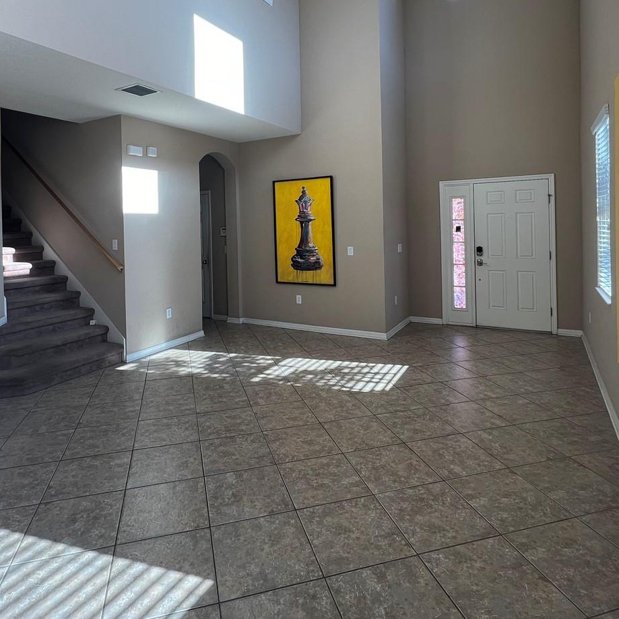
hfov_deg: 74.6
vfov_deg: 73.3
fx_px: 405
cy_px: 224
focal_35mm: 20
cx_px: 280
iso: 40
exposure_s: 1/99
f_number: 1.8
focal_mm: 1.57
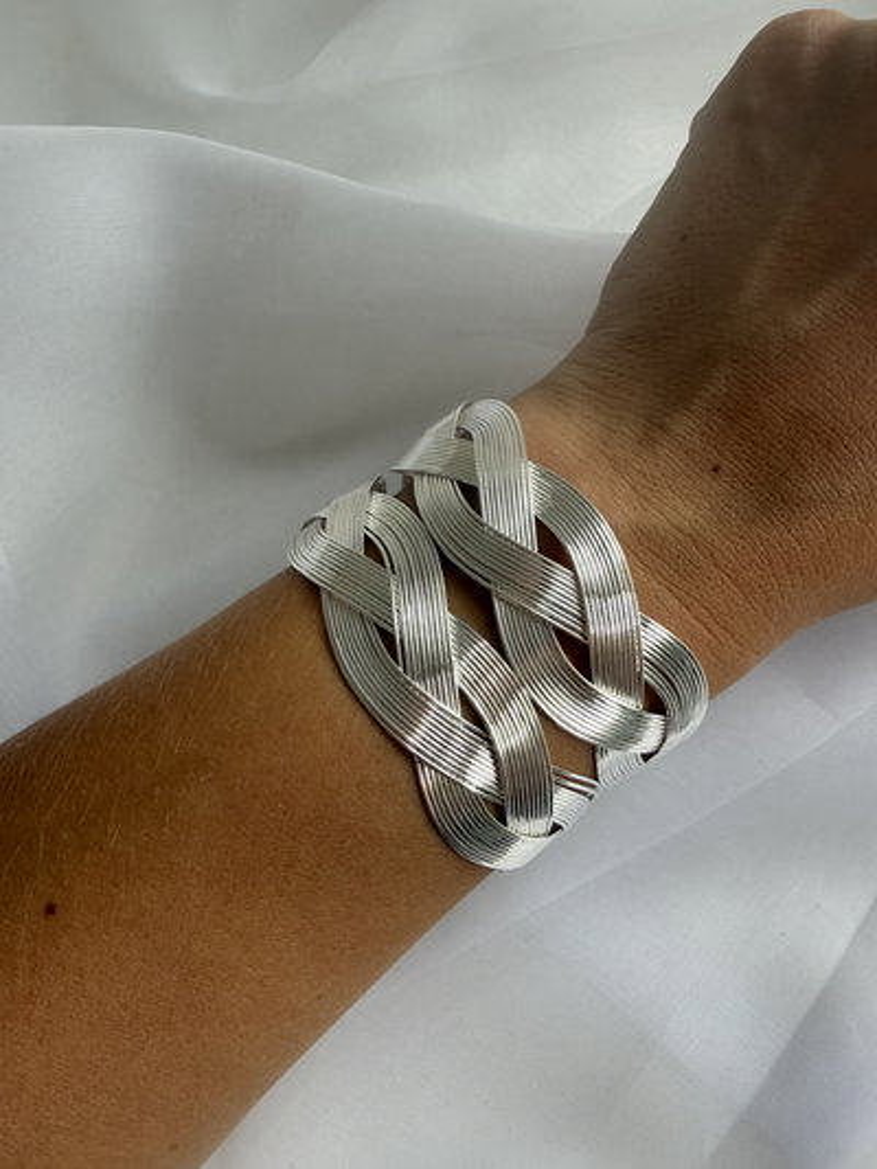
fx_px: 810
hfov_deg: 56.8
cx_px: 438
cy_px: 584
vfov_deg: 71.6
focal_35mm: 24
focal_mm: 2.22
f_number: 2.2
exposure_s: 1/99
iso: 80
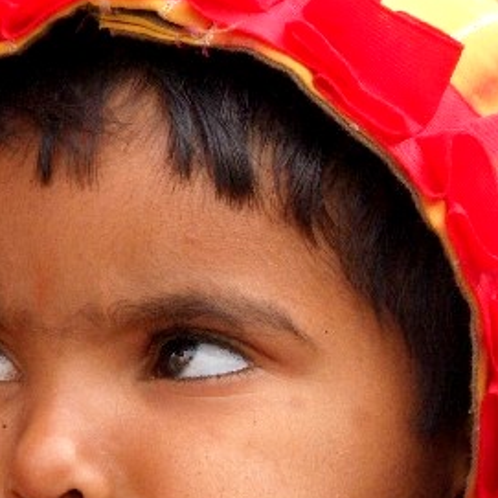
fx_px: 7113
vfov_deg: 4.0
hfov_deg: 4.0
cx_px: 351
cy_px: 304
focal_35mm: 437
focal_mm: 116
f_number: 6.7
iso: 1600
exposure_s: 1/750
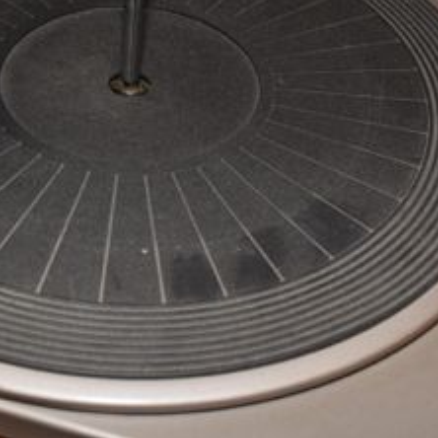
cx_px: 142
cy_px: 135
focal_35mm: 81
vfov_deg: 21.3
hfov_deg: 21.3
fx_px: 1160
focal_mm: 22
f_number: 5.6
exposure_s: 1/125
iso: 1600
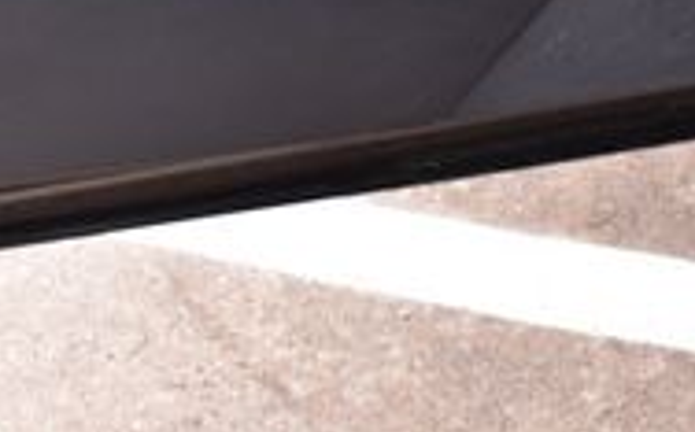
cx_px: 115
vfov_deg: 9.9
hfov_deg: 16.6
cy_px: -329
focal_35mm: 125
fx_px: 2365
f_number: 6.3
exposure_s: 1/20
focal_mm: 24
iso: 400
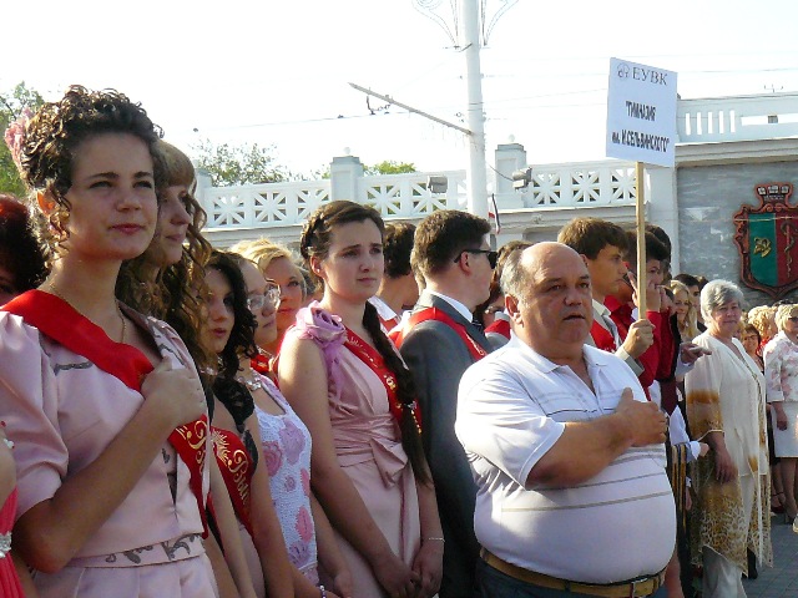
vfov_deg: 39.7
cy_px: 299
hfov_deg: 51.4
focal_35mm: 36
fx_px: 830
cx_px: 399
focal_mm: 6
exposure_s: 1/320
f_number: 5.6
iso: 200
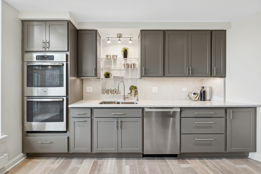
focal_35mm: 14
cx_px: 130
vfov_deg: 81.3
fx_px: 102
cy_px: 87
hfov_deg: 104.2
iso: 200
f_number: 8
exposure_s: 1/20
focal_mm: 14
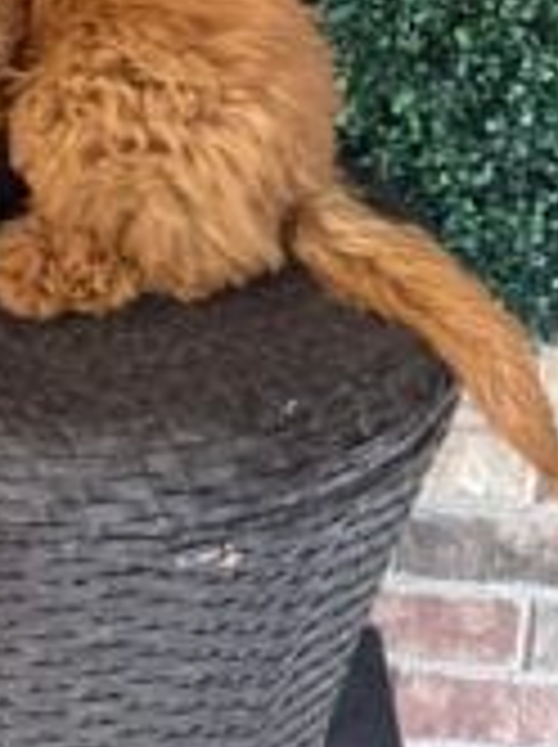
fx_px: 1250
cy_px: -140
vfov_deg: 29.0
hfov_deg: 23.5
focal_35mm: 58
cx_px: -72
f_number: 1.78
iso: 800
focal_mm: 6.76
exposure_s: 1/30
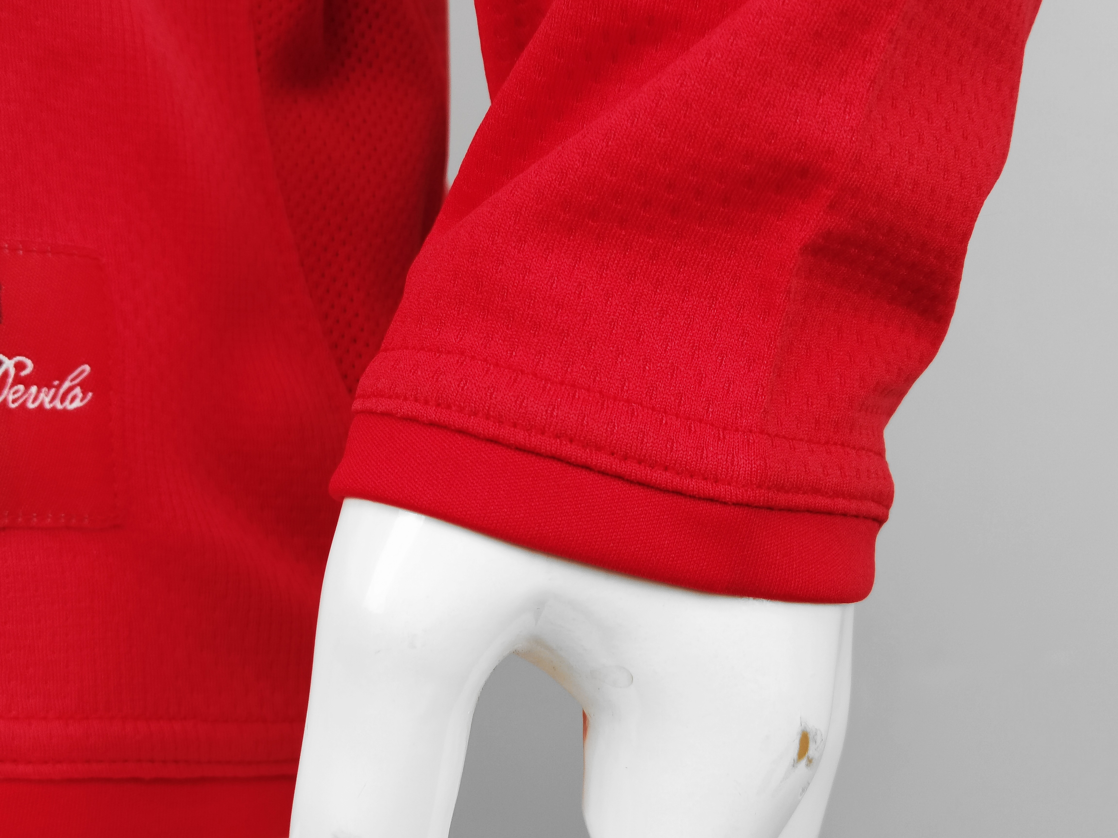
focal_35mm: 56
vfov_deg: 26.1
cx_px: 559
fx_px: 1809
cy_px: 419
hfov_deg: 34.3
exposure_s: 1/100
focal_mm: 5.58
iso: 100
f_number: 1.8
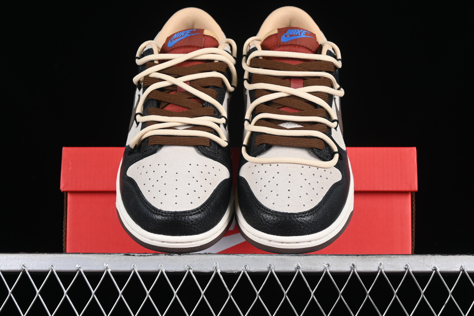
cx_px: 237
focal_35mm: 75
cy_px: 158
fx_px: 987
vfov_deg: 18.2
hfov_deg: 27.0
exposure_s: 1/60
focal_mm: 50
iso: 160
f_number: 6.3
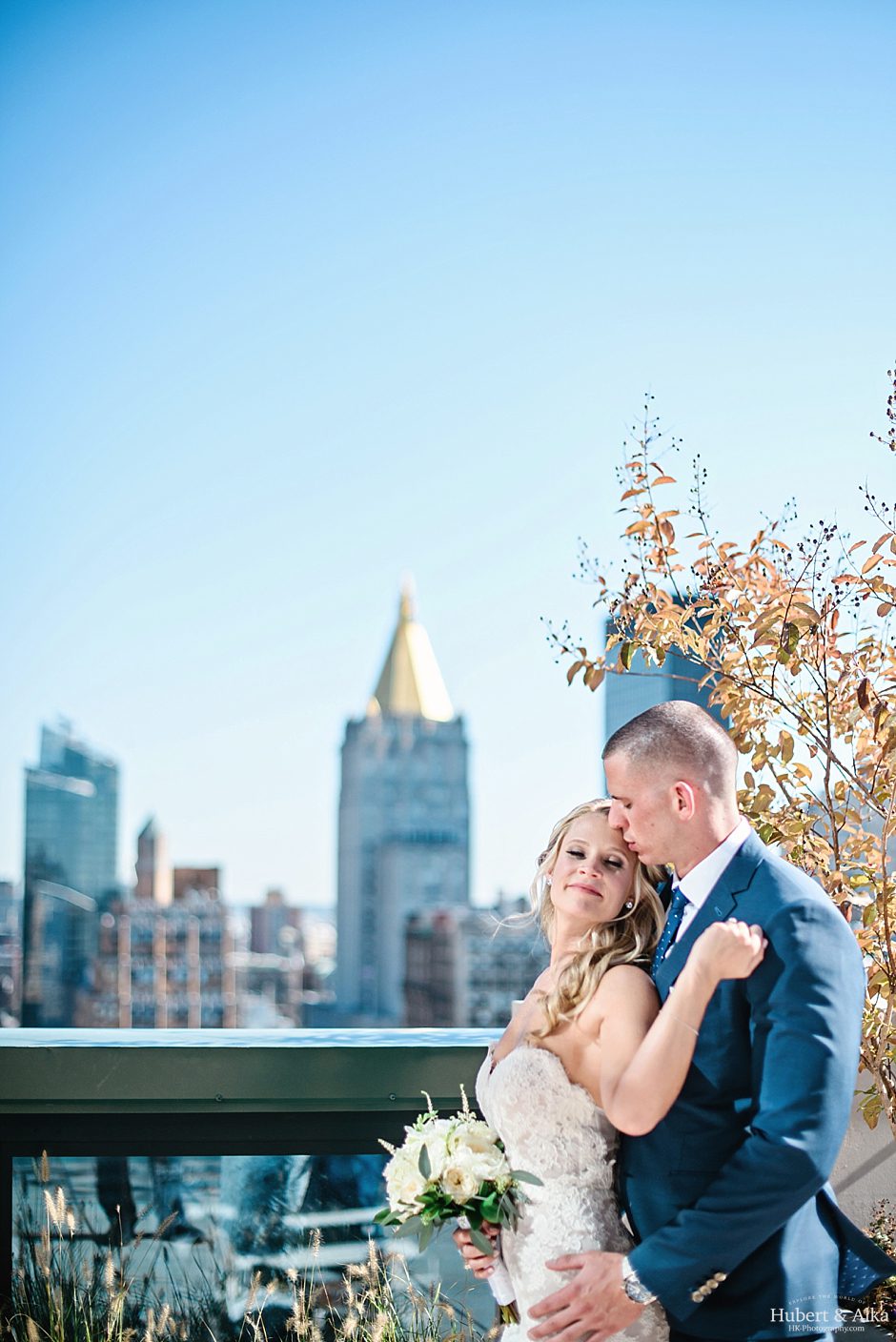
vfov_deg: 39.6
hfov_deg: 27.0
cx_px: 448
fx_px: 1865
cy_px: 671
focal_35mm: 50
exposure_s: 1/8000
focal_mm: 50
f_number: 1.8
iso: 250
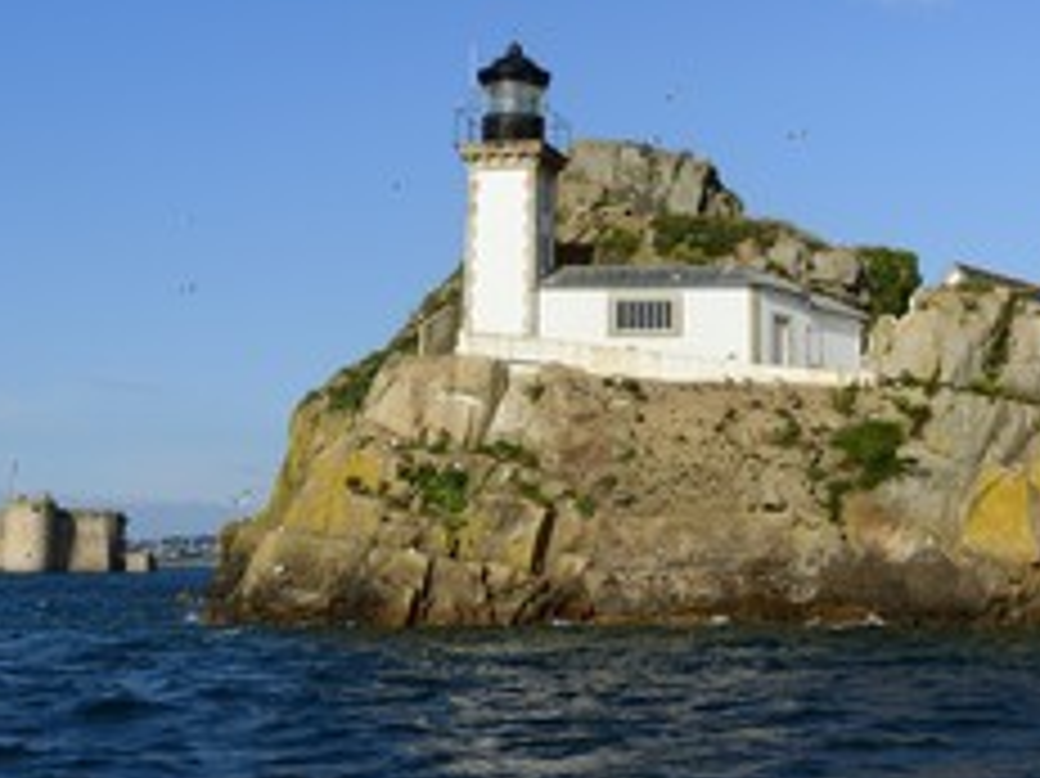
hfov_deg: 33.8
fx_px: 1682
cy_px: 256
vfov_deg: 25.9
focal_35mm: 56
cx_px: 747
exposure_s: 1/1250
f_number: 10
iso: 400
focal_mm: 32
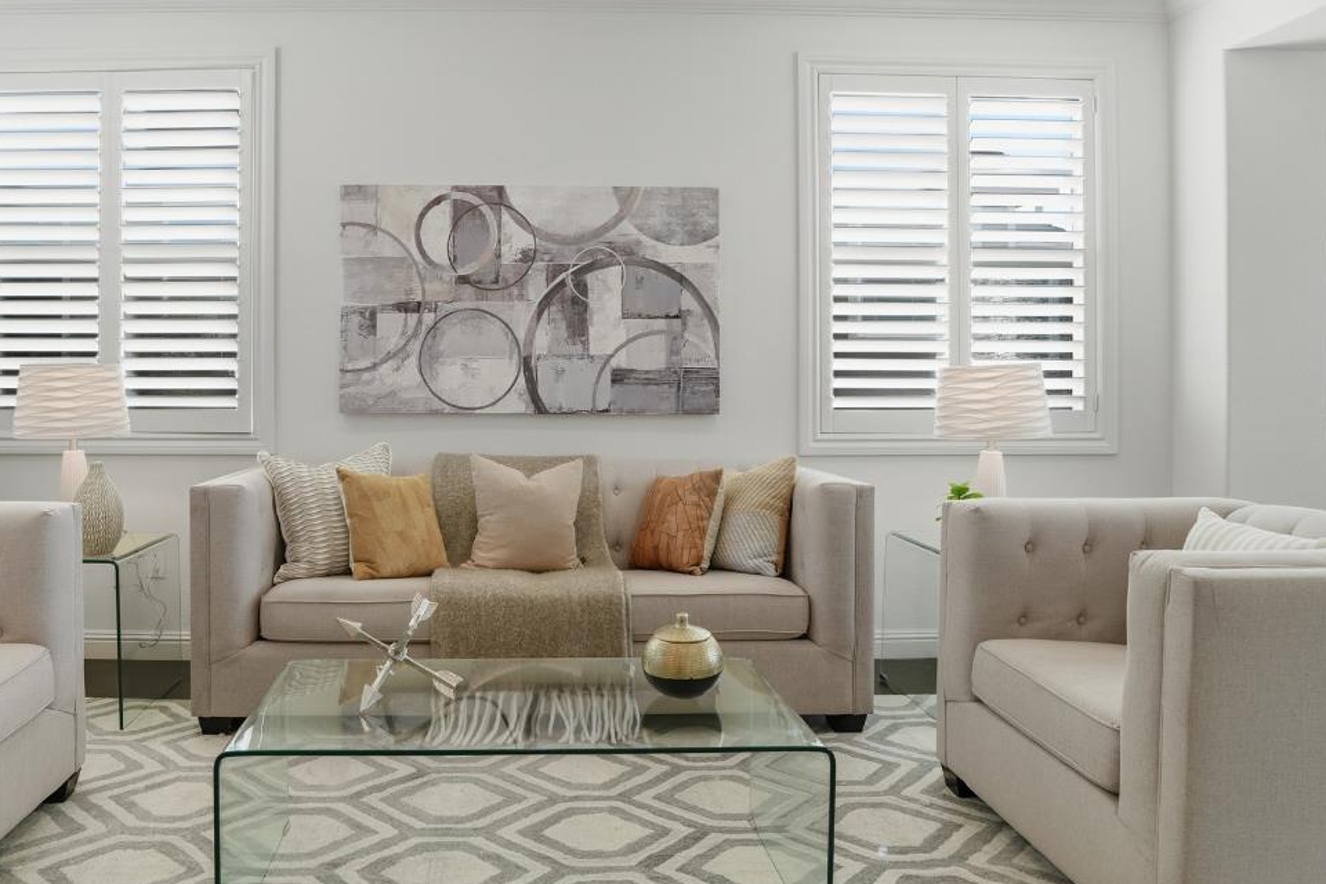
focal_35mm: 25
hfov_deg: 70.7
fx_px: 921
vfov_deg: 51.2
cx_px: 522
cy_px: 391
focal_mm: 16
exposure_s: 1/500
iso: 250
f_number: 9
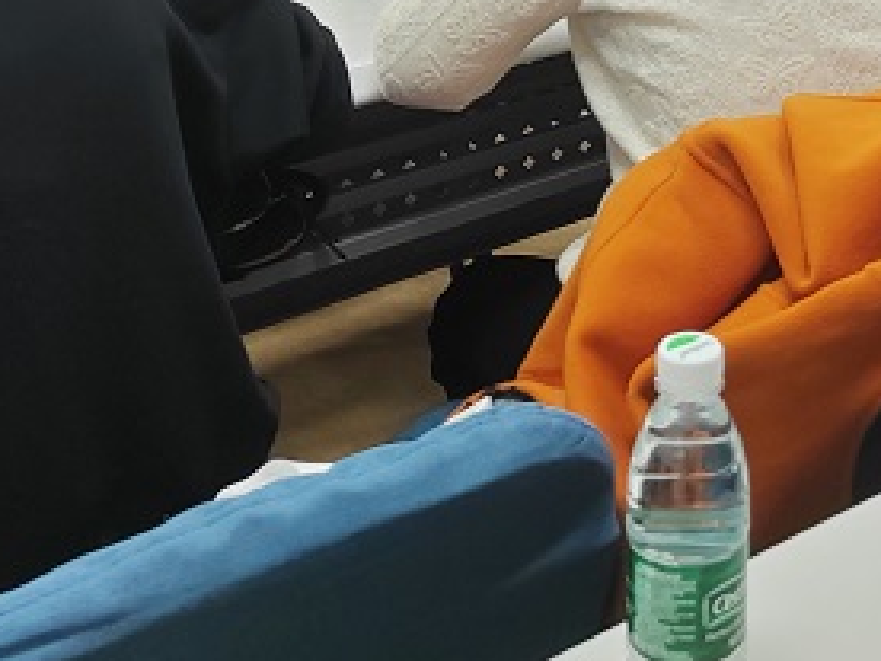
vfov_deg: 17.1
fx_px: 2011
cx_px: 814
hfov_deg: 23.9
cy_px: -287
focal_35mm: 79
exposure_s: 1/100
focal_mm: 5.52
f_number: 1.9
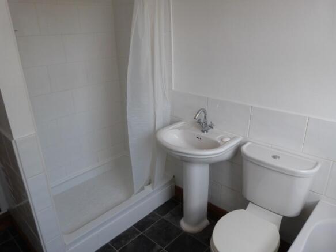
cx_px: 168
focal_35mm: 25
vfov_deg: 54.9
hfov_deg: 69.4
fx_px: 243
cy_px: 126
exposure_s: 1/60
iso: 160
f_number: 2.8
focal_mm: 4.5
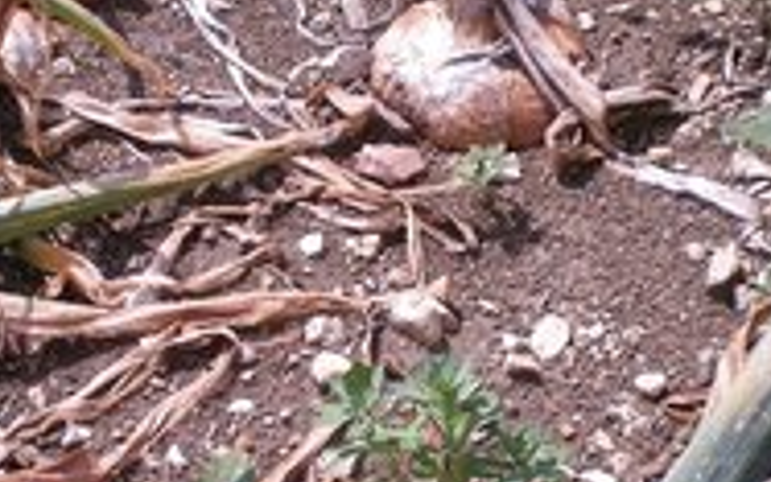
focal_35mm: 86
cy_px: 371
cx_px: 289
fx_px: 1808
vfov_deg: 15.1
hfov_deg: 24.0
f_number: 4.6
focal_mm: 6.3
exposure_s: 1/692
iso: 64
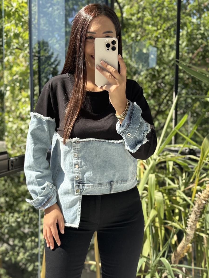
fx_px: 435
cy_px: 146
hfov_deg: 27.0
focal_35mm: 54
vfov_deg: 35.5
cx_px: 101
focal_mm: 6.76
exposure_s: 1/819
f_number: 1.78
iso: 100
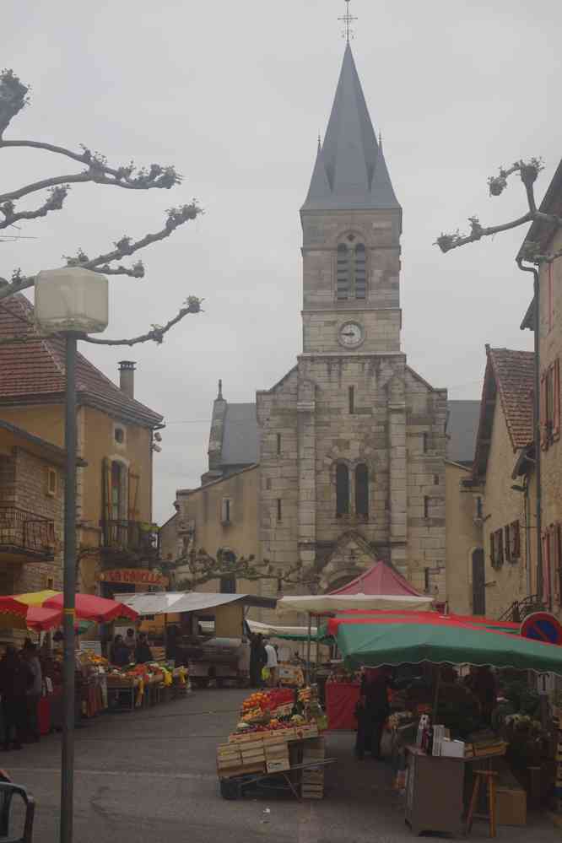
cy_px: 422
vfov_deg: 27.0
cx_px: 281
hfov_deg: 18.2
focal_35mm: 75
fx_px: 1756
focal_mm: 50
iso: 800
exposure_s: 1/80
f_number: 8
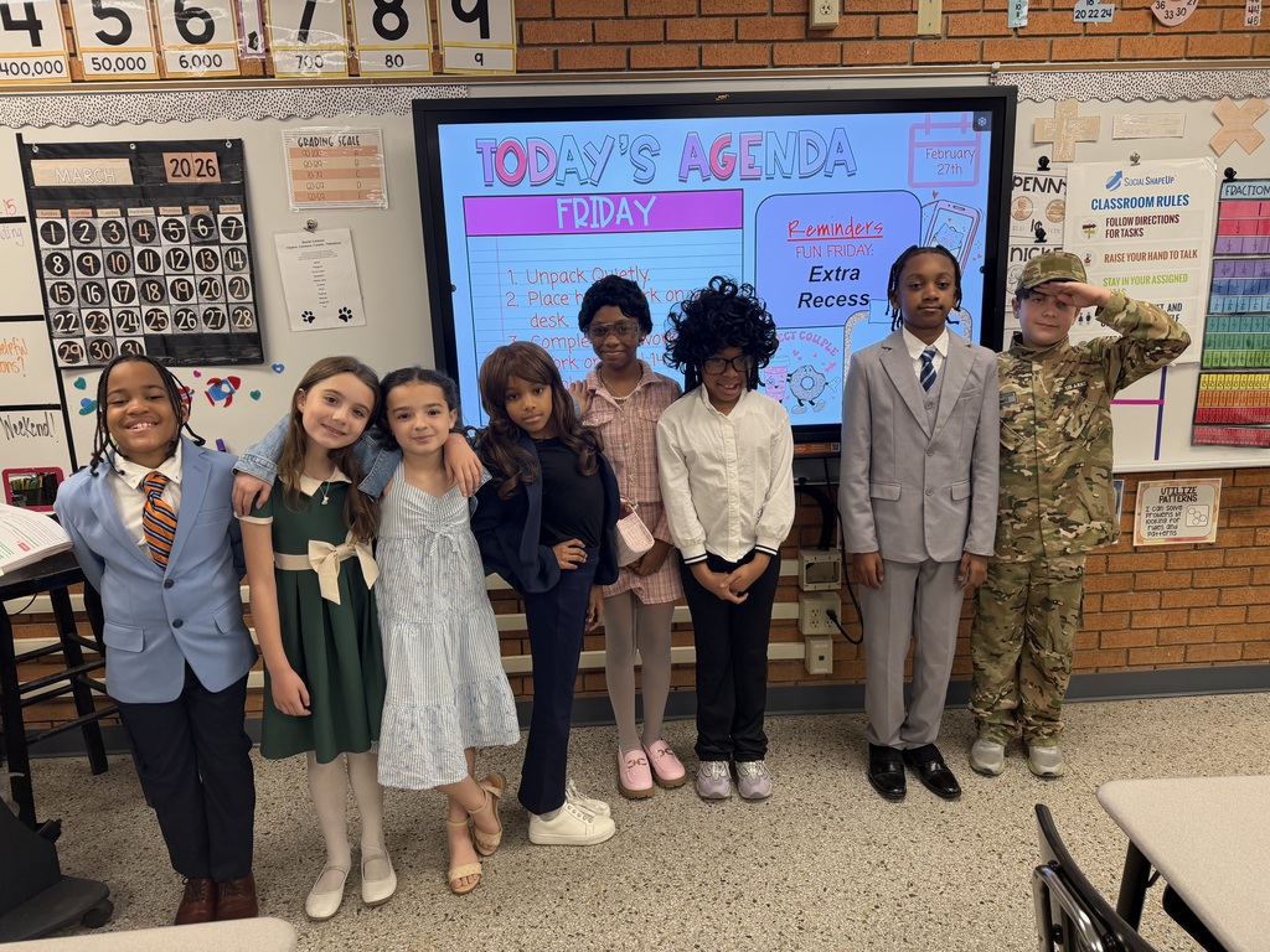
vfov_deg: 56.8
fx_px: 881
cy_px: 476
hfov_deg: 71.6
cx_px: 635
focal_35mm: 24
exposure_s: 1/120
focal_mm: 6.76
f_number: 1.78
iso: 125
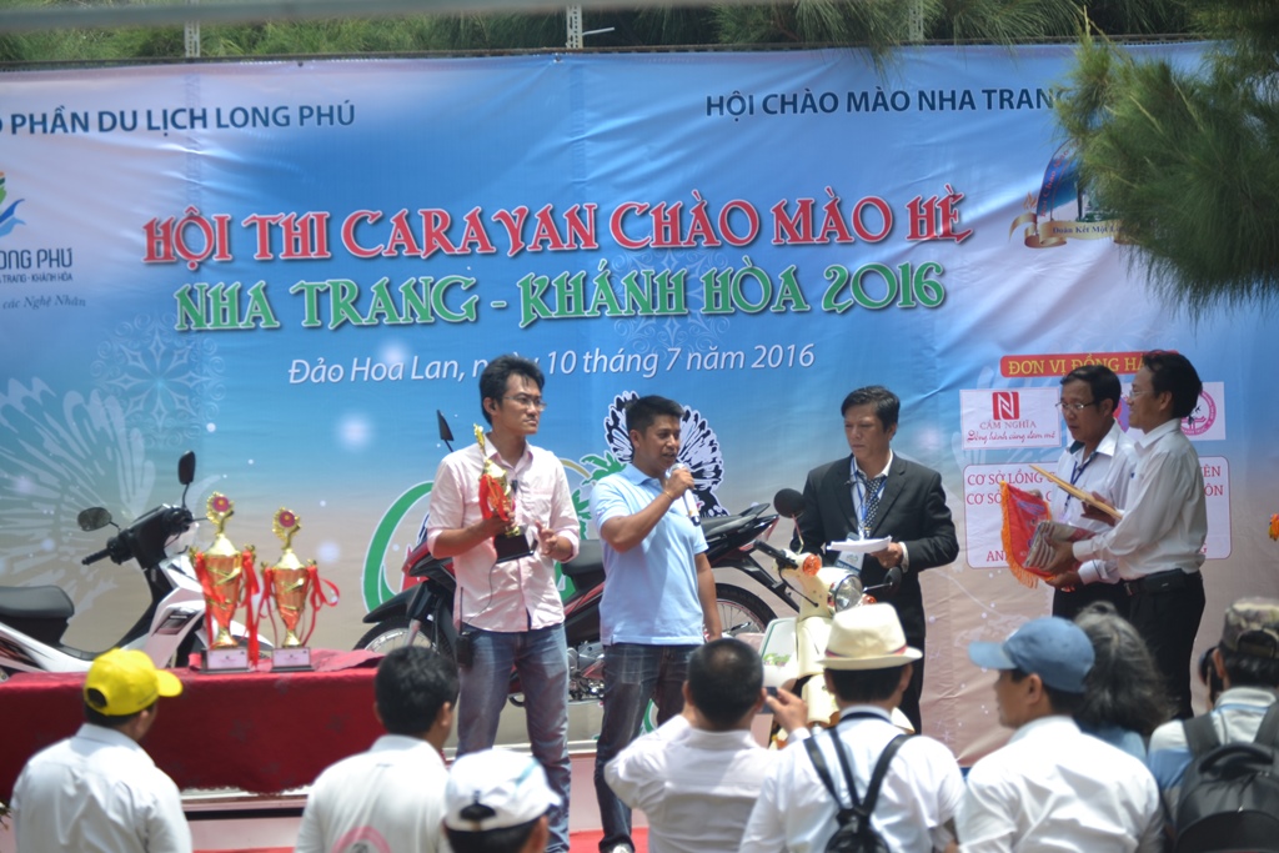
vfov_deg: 11.4
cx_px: 640
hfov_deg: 17.1
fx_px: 4264
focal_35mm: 120
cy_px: 426
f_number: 5.6
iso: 140
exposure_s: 1/500
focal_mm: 80
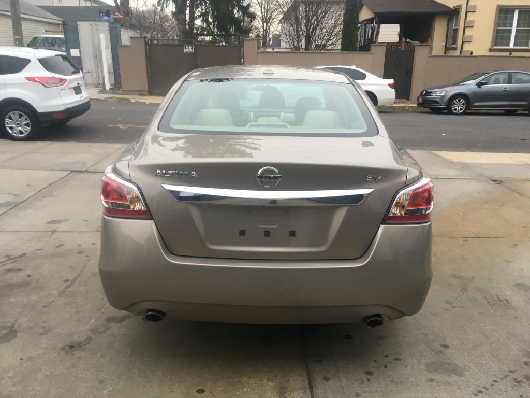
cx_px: 265
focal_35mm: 29
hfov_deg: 61.7
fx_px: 444
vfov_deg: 48.2
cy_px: 199
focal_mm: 4.15
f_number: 2.2
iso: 25
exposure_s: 1/40
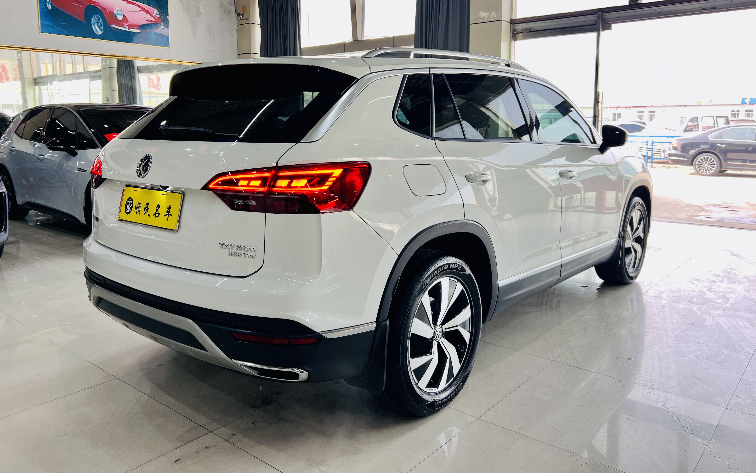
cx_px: 375
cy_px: 194
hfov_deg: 66.5
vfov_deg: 44.3
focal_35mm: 28
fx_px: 577
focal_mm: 5.7
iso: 40
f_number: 1.5
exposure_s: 1/121
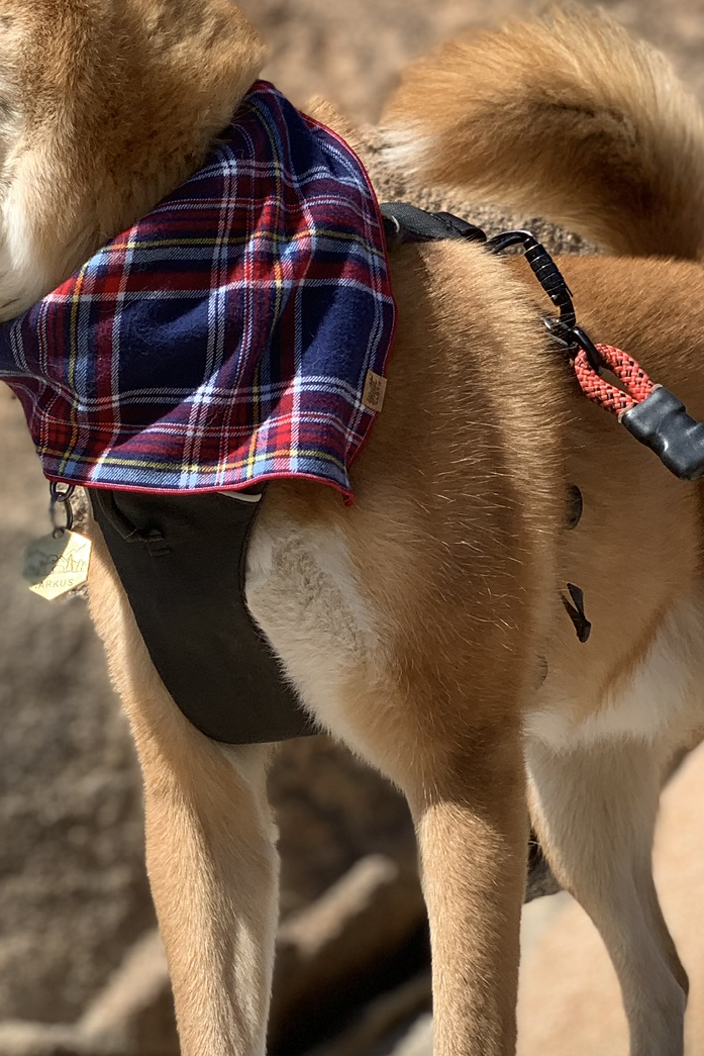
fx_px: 3108
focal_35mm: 106
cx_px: 2
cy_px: 228
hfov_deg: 12.8
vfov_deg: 19.1
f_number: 2.4
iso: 16
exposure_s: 1/1229
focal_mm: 6
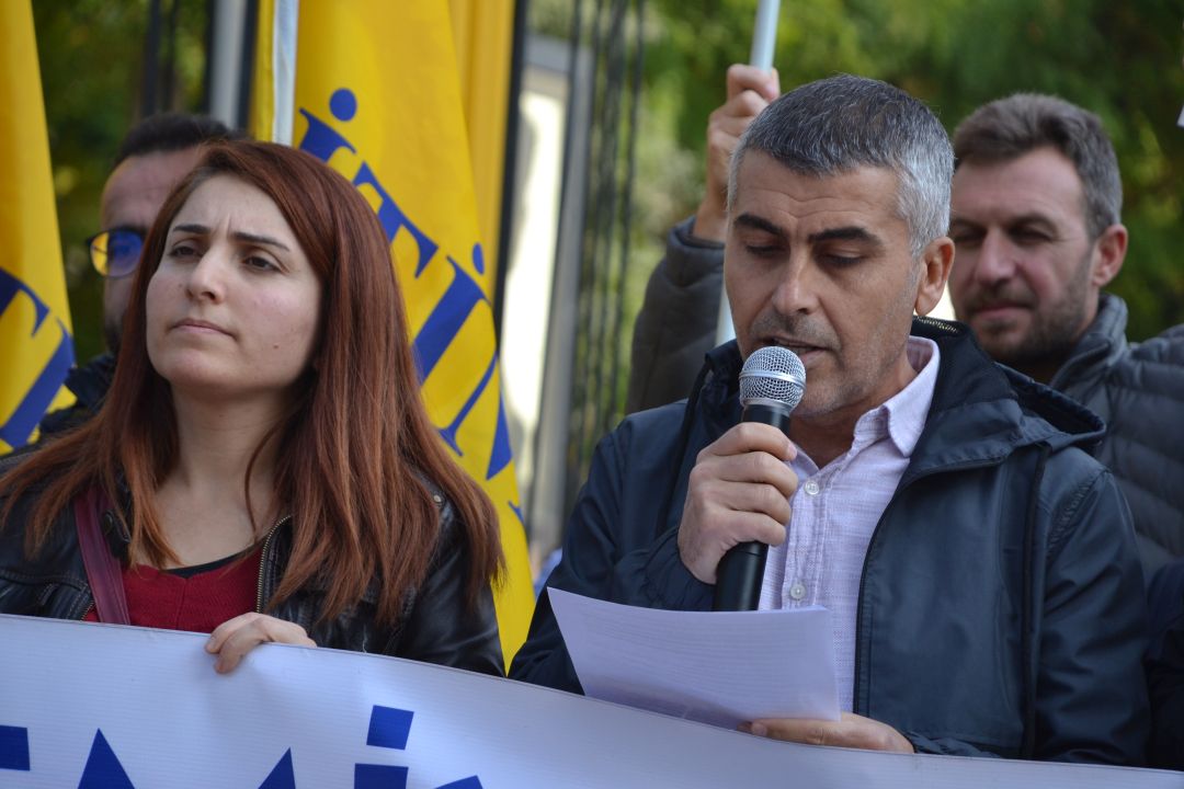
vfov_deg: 6.8
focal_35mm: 202
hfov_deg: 10.2
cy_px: 394
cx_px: 592
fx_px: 6659
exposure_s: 1/500
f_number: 5.6
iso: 400
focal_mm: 135
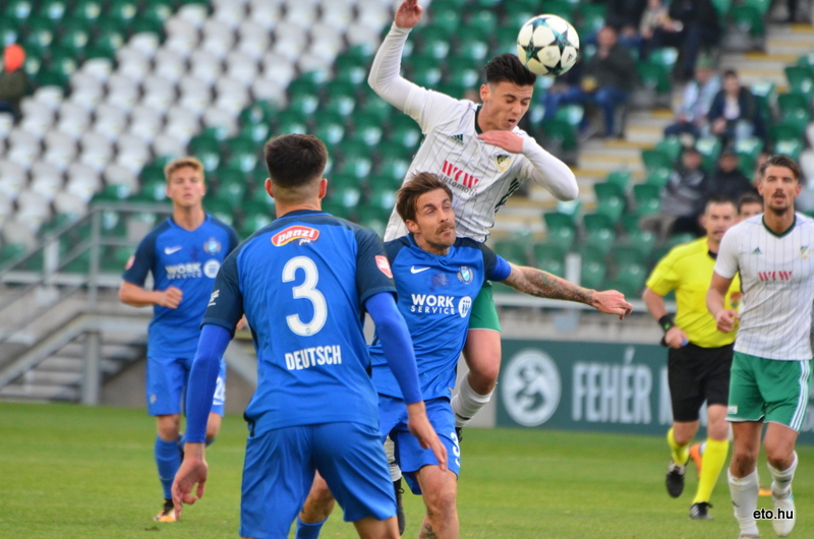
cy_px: 270
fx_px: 10155
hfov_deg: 4.6
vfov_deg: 3.0
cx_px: 407
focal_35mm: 450
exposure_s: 1/640
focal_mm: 300
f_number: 5.6
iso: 1600
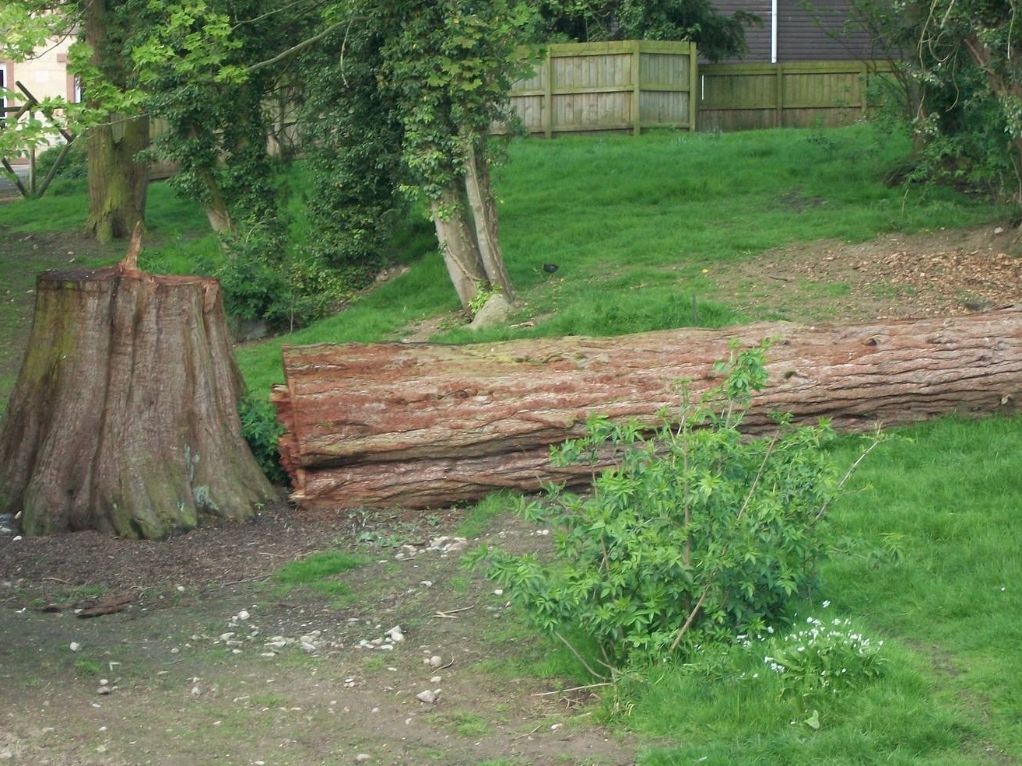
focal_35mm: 117
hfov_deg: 16.8
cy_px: 386
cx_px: 568
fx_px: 3455
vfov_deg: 12.7
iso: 109
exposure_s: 1/60
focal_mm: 17.1
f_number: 5.2
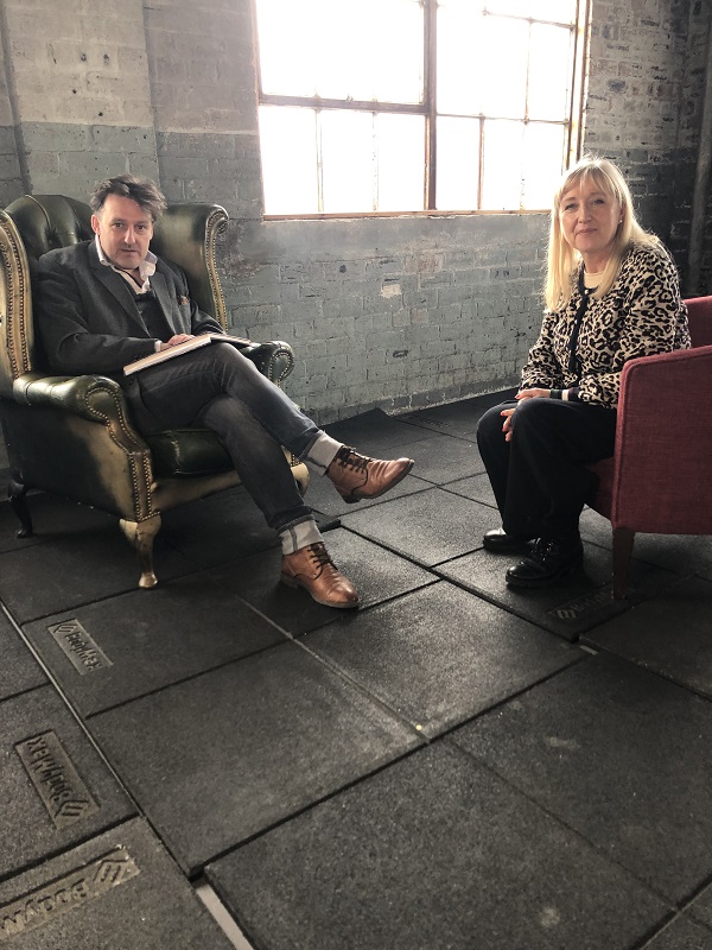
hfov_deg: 49.7
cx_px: 356
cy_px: 475
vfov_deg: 63.4
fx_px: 768
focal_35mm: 28
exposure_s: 1/30
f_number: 1.8
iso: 40
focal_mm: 3.99
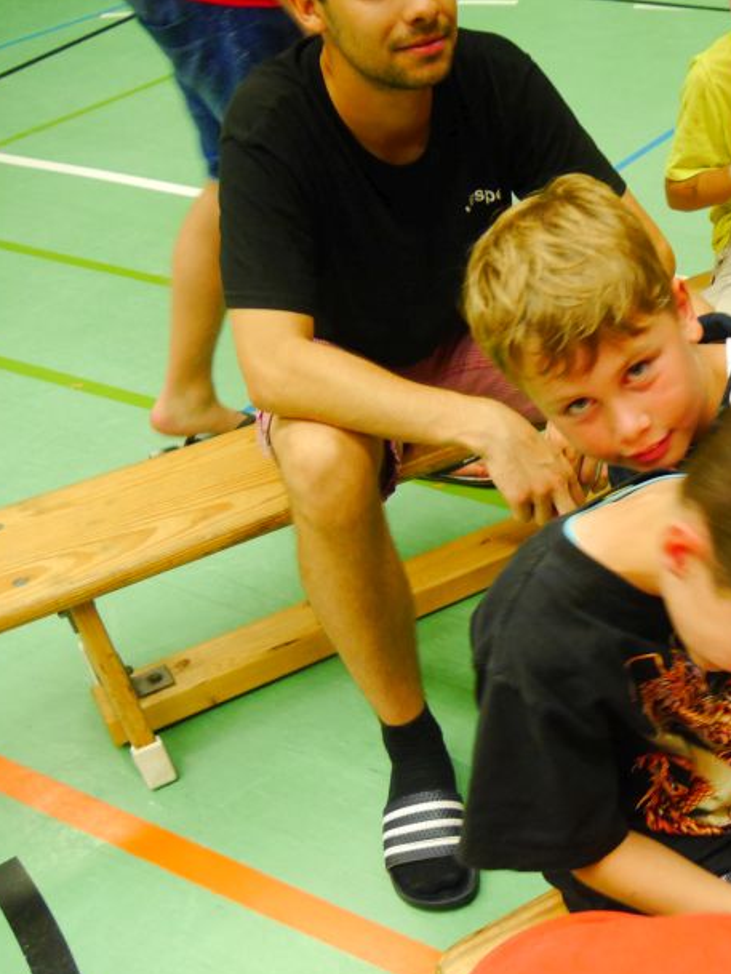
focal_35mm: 46
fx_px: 1295
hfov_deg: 28.9
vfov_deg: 41.0
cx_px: 781
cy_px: 598
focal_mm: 14
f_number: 3.5
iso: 2000
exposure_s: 1/60
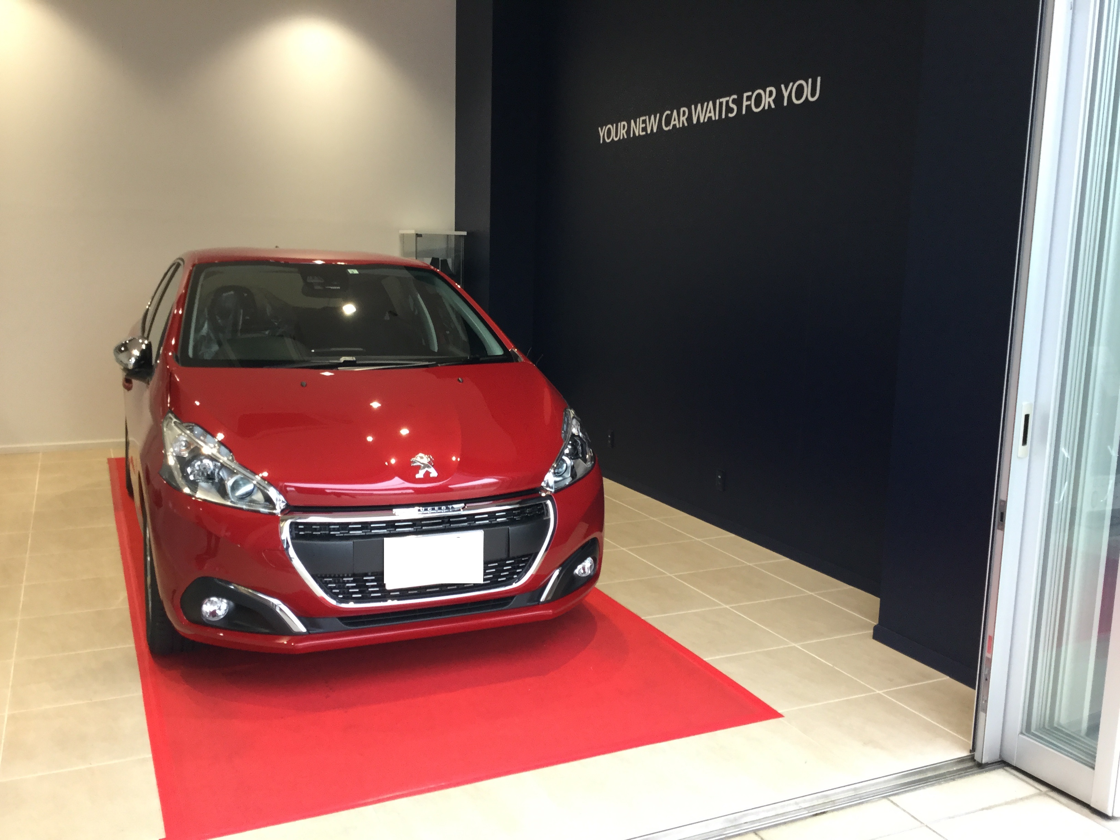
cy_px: 420
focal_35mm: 31
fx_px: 1003
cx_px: 560
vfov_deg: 45.4
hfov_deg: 58.4
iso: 50
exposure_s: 1/30
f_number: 2.4
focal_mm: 3.3
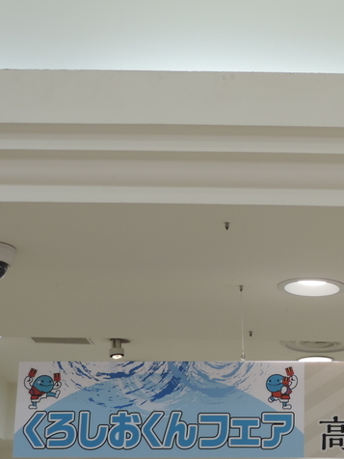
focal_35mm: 79
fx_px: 1047
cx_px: 325
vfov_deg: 24.7
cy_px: 245
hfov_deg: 18.3
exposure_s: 1/50
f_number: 3.5
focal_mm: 8.3
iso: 140
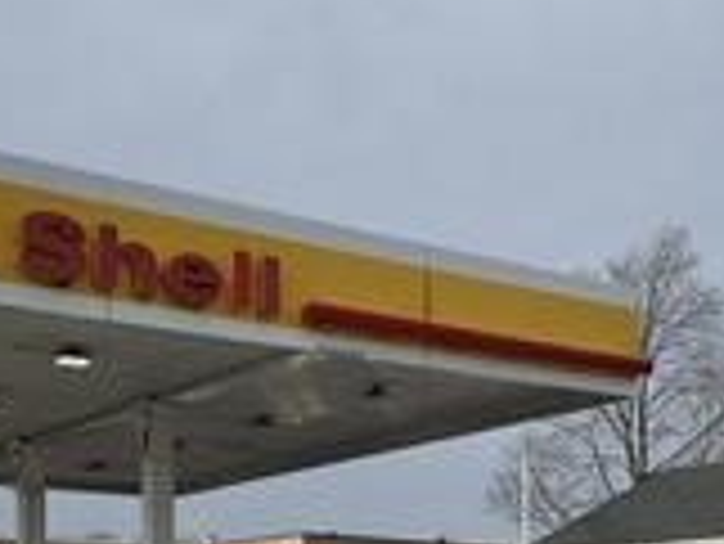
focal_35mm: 72
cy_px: 602
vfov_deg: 19.6
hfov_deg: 26.8
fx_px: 1507
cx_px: 517
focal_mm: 3
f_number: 1.8
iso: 16
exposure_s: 1/2427
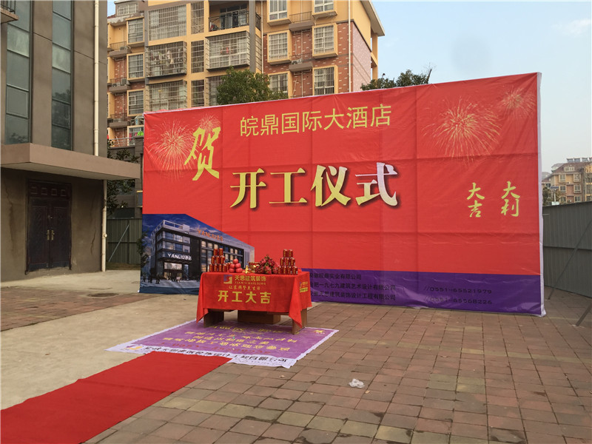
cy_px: 222
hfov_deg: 61.7
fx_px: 496
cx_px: 296
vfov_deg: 48.2
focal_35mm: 29
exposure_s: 1/202
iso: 32
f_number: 2.2
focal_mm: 4.15
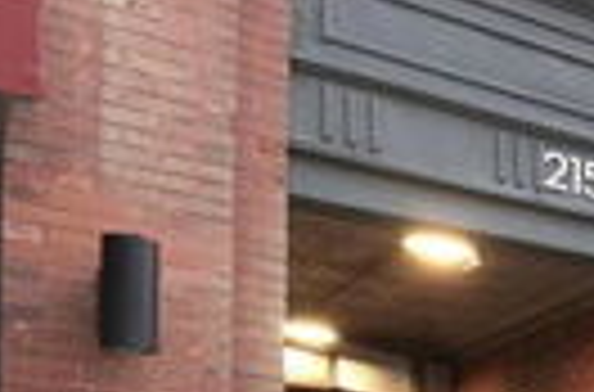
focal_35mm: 62
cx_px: 968
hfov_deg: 23.4
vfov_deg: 19.9
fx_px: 1019
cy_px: 516
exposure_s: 1/15
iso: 250
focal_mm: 17
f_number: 8
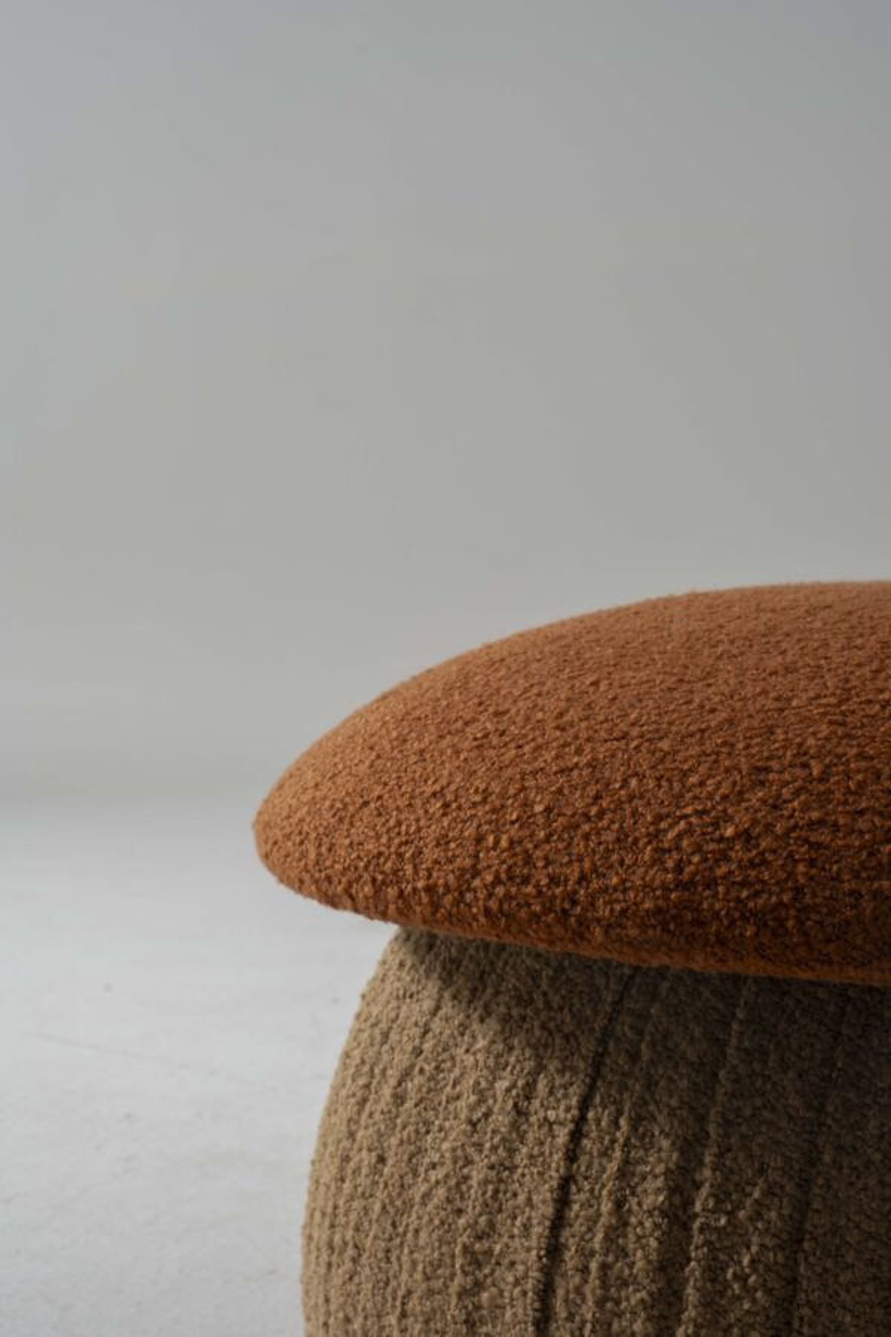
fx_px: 1967
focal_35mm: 53
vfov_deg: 37.5
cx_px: 446
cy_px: 668
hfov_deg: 25.5
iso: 100
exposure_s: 2.5
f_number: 11
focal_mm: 35
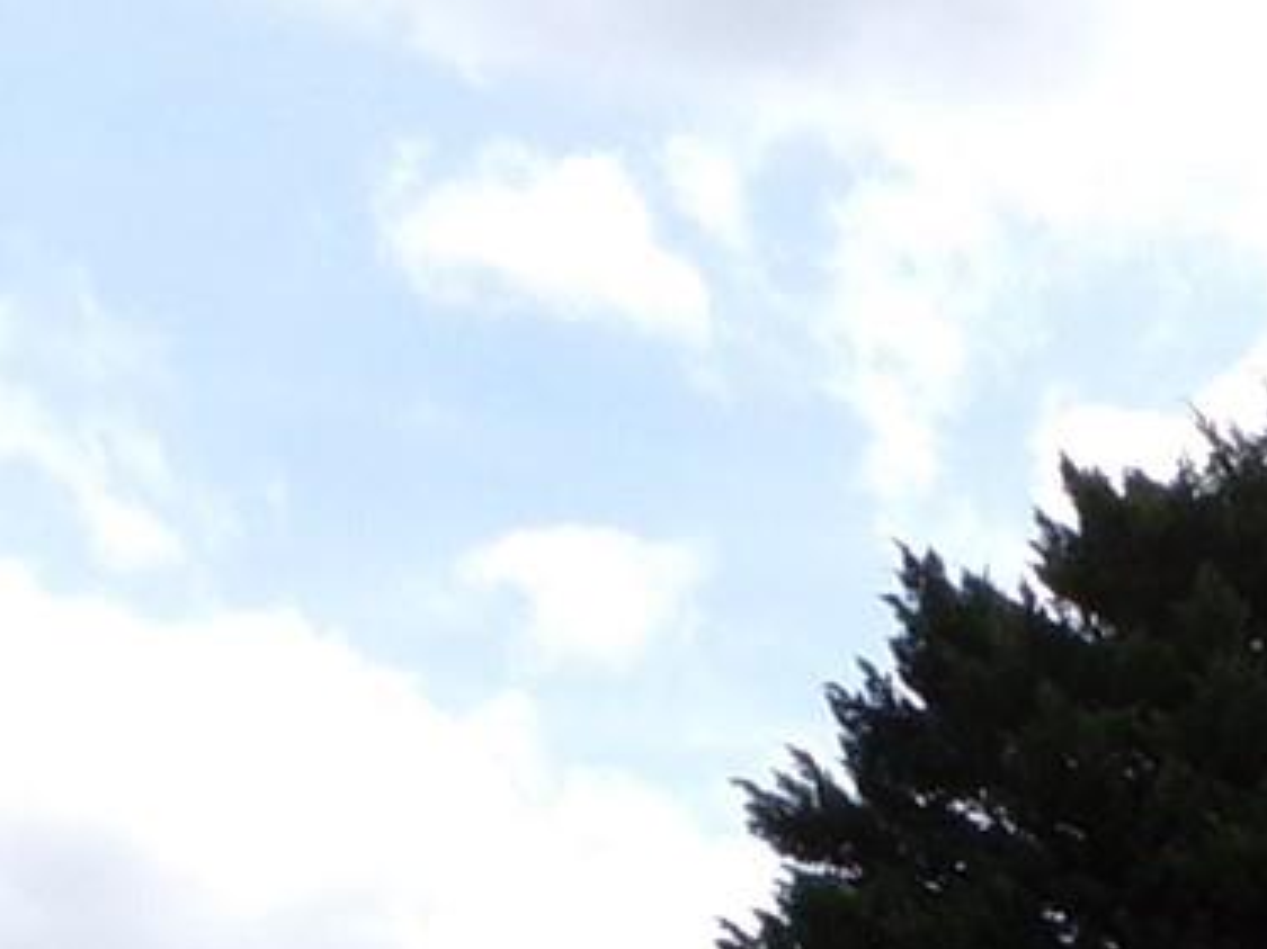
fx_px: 4793
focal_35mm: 131
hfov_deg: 13.6
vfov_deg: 10.2
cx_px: 2213
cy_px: 2104
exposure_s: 1/400
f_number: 5.8
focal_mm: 4.3
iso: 80
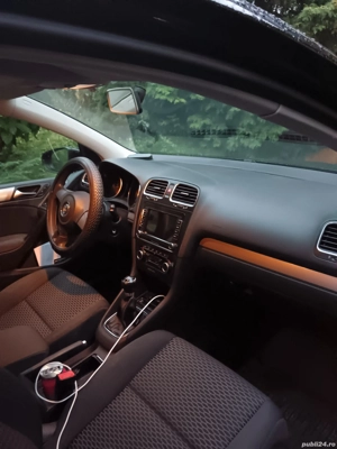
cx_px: 168
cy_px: 224
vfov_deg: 65.3
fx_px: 350
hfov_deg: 51.4
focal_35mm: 27
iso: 7556
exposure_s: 1/14.3
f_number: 1.9
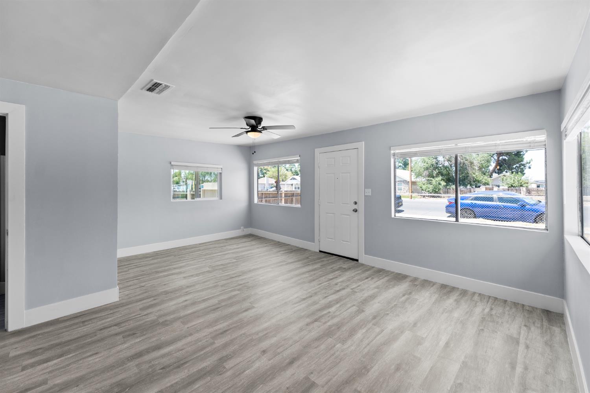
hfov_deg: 104.3
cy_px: 196
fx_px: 229
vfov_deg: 81.2
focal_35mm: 14
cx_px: 295
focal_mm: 14
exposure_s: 1/160
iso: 125
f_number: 4
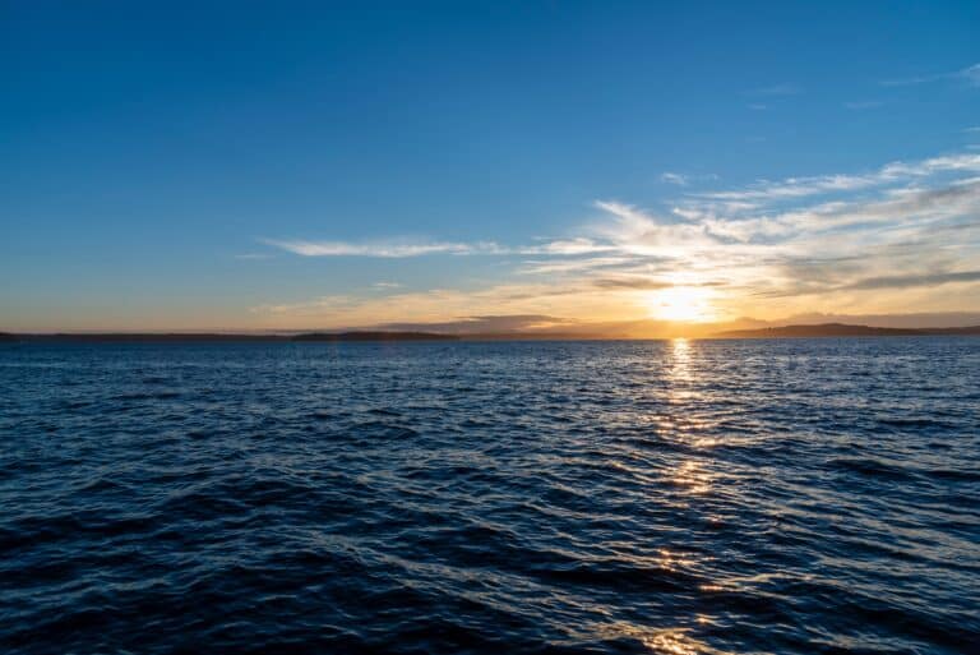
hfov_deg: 73.7
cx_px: 490
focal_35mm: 24
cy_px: 328
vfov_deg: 53.2
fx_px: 654
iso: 100
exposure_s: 1/320
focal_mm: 24
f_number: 9
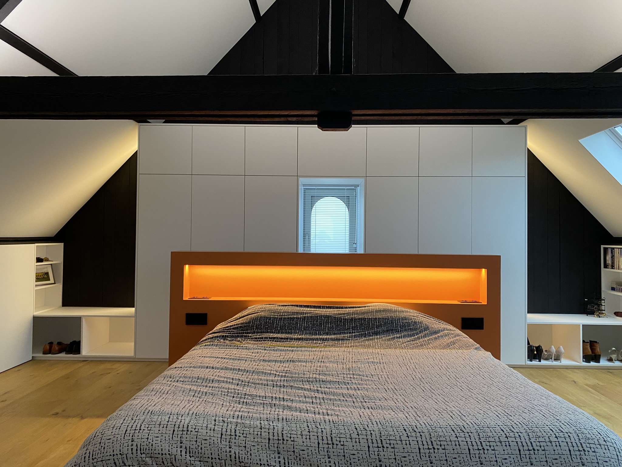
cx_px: 311
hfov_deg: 67.3
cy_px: 234
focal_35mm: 26
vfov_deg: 53.1
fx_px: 467
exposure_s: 1/60
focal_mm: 4.25
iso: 160
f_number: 1.8
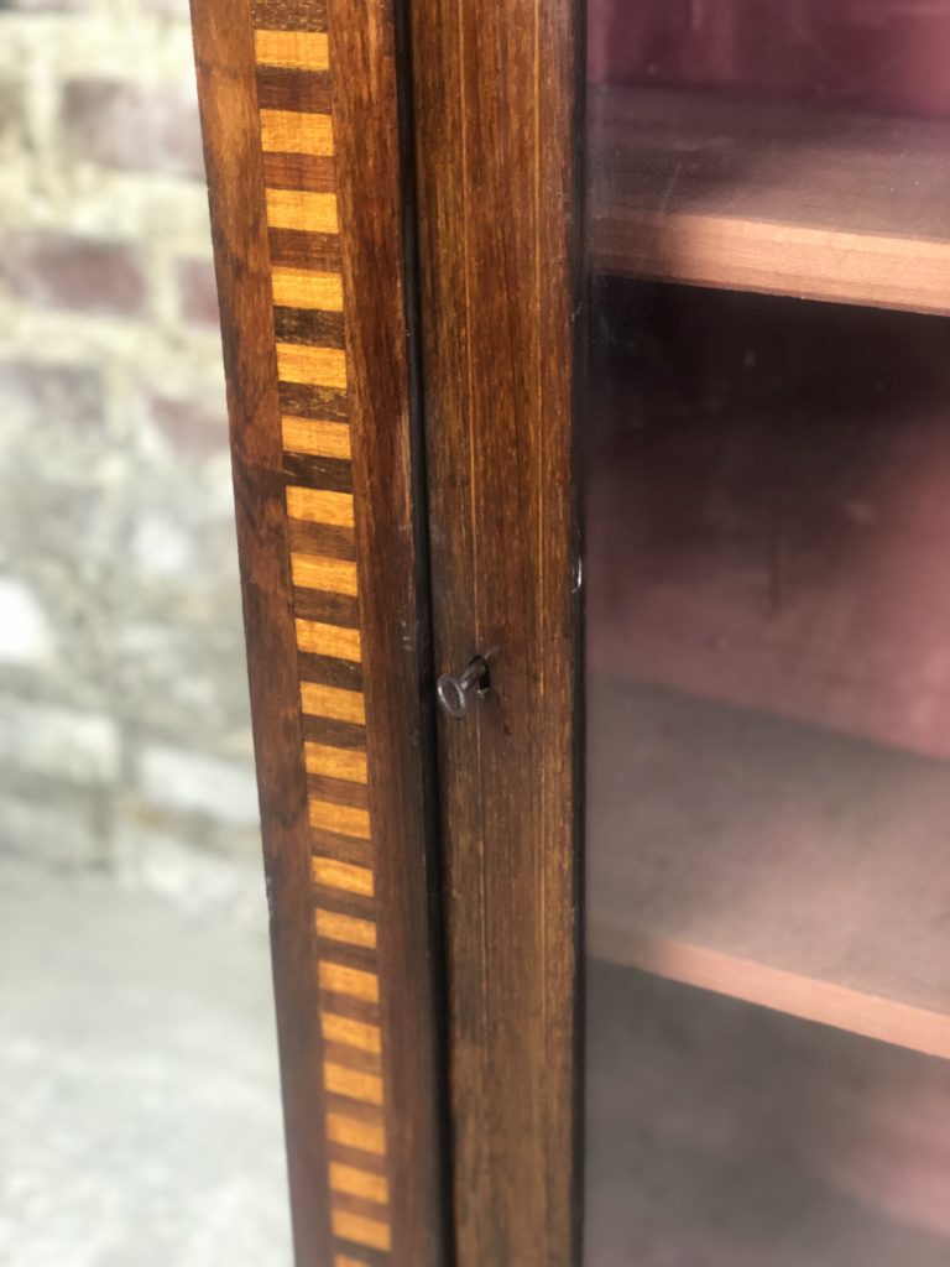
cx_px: 475
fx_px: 1903
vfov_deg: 36.8
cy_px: 634
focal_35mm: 52
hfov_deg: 28.0
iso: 160
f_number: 2.4
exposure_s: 1/17
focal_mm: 6
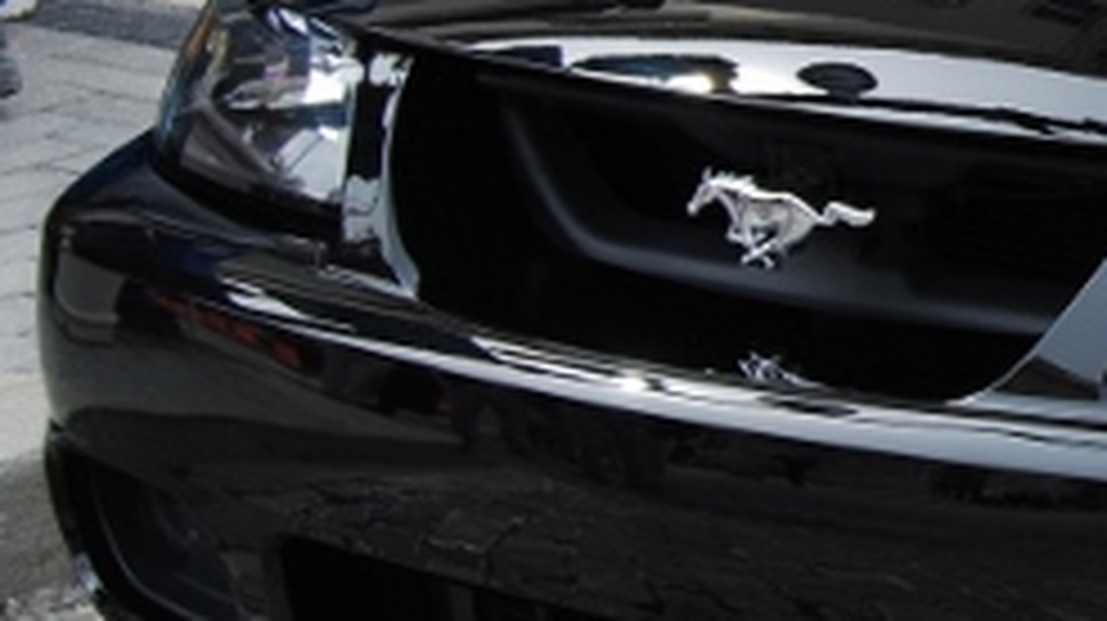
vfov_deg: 9.0
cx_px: 1710
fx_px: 3901
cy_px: -81
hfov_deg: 14.9
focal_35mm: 133
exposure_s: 1/250
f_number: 8
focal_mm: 26
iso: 200
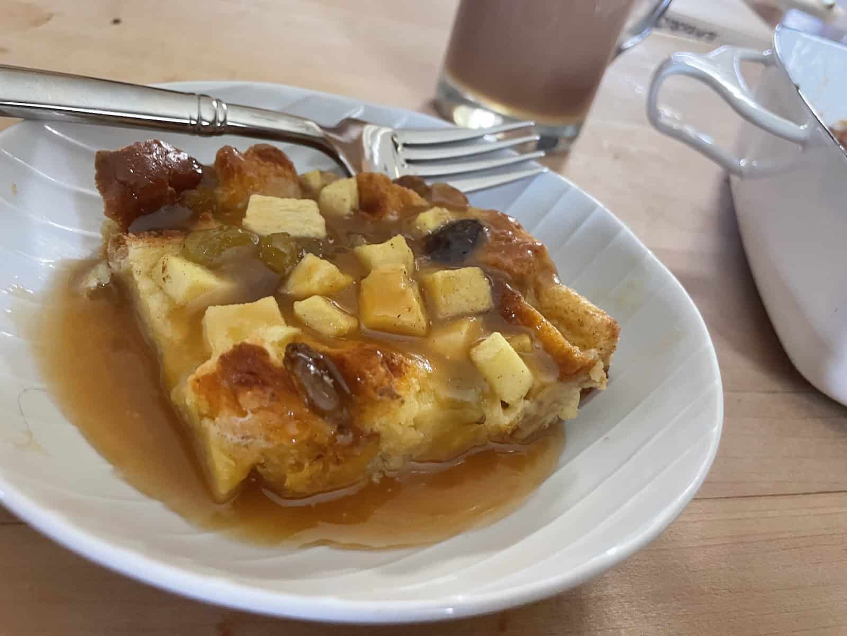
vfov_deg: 53.1
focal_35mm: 26
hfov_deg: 67.3
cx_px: 424
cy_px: 318
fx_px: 636
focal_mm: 4.2
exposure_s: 1/40
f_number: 1.6
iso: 640
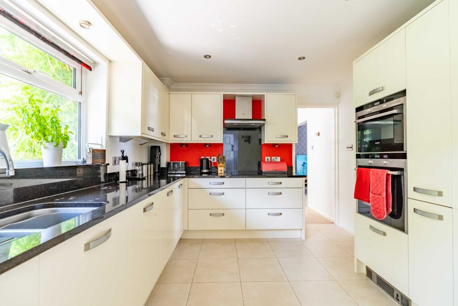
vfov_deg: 73.8
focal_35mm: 16
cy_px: 153
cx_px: 229
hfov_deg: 96.7
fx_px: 204
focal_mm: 16
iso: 800
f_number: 7.1
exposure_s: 1/250
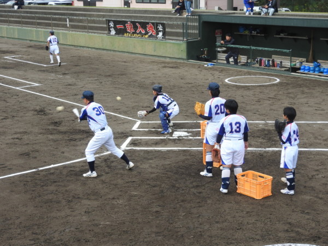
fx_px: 616
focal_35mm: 65
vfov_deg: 22.6
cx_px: 164
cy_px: 123
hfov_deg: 29.8
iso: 100
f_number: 4.2
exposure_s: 1/200
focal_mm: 11.6
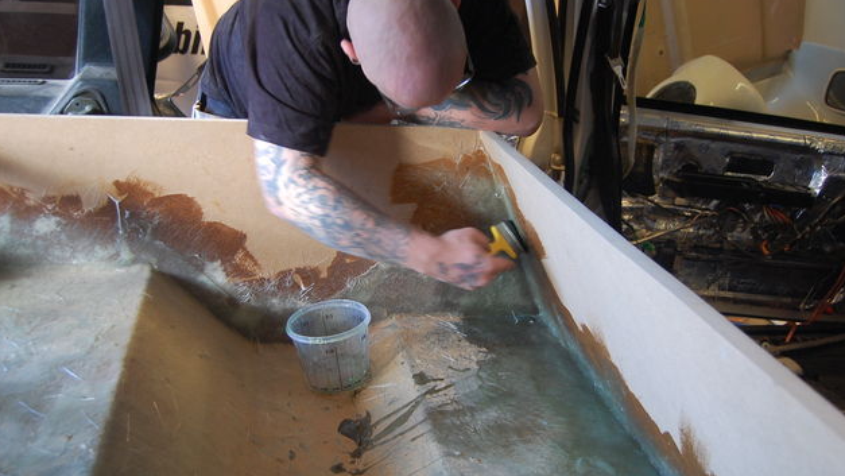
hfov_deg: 61.0
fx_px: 717
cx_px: 418
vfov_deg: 36.6
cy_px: 267
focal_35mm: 32
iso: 800
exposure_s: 1/15
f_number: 3.8
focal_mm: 20
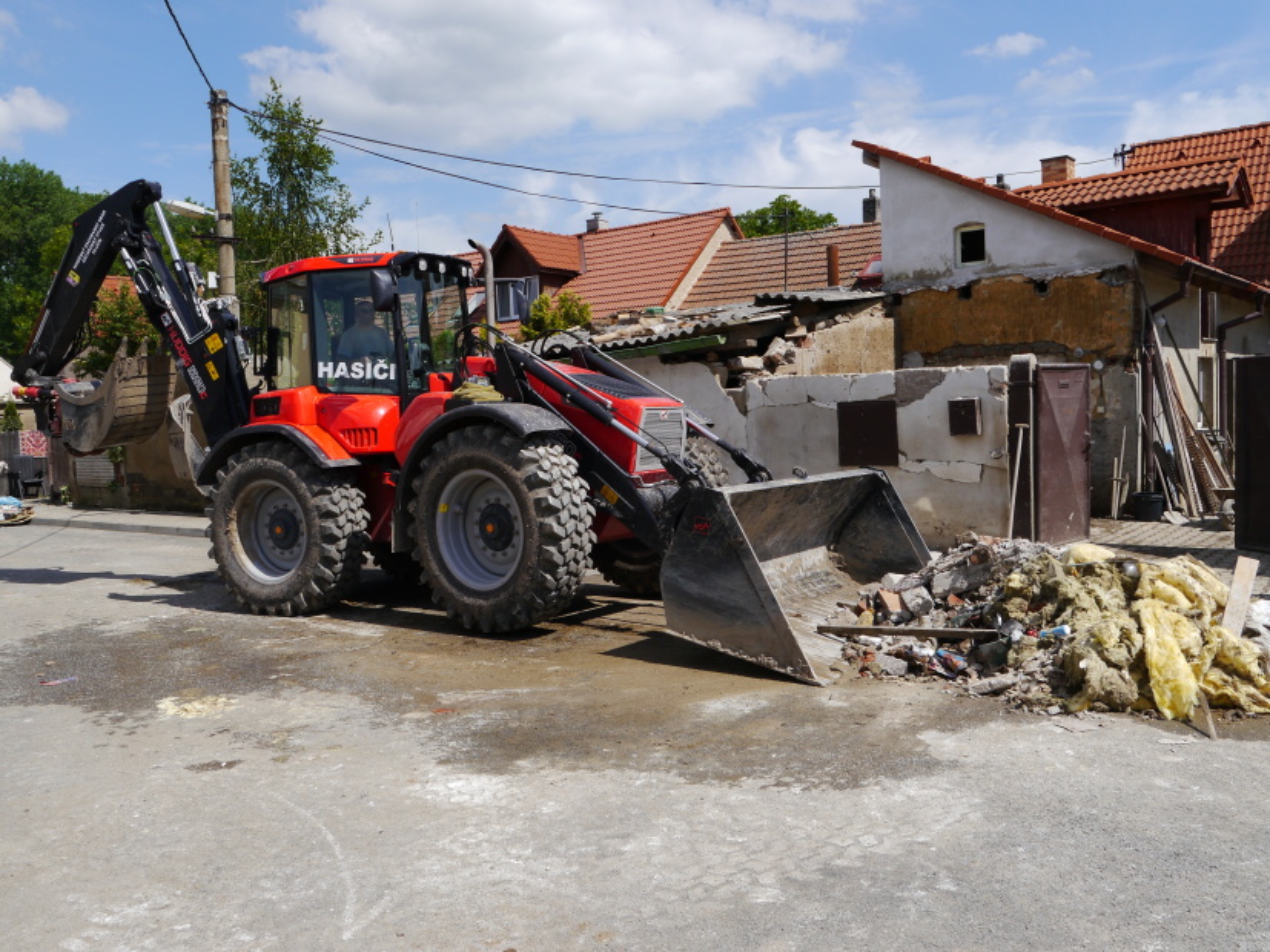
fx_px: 1100
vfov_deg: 46.8
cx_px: 635
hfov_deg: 60.0
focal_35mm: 30
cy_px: 476
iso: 160
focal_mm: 15
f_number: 8
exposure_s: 1/500
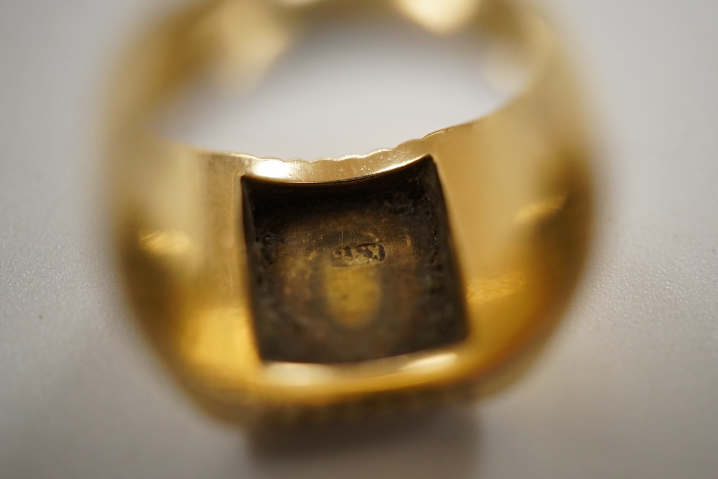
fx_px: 897
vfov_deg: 29.9
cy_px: 240
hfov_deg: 43.6
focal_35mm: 45
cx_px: 359
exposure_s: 1/640
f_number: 5
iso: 3200
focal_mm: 30
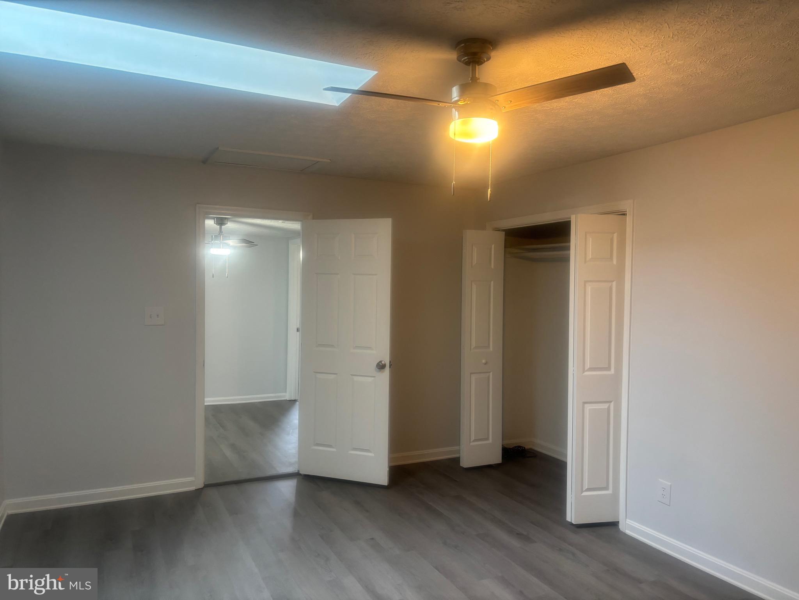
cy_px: 300
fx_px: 600
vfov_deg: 53.1
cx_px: 400
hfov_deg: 67.3
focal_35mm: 26
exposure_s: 1/60
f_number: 1.6
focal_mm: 5.96
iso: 125
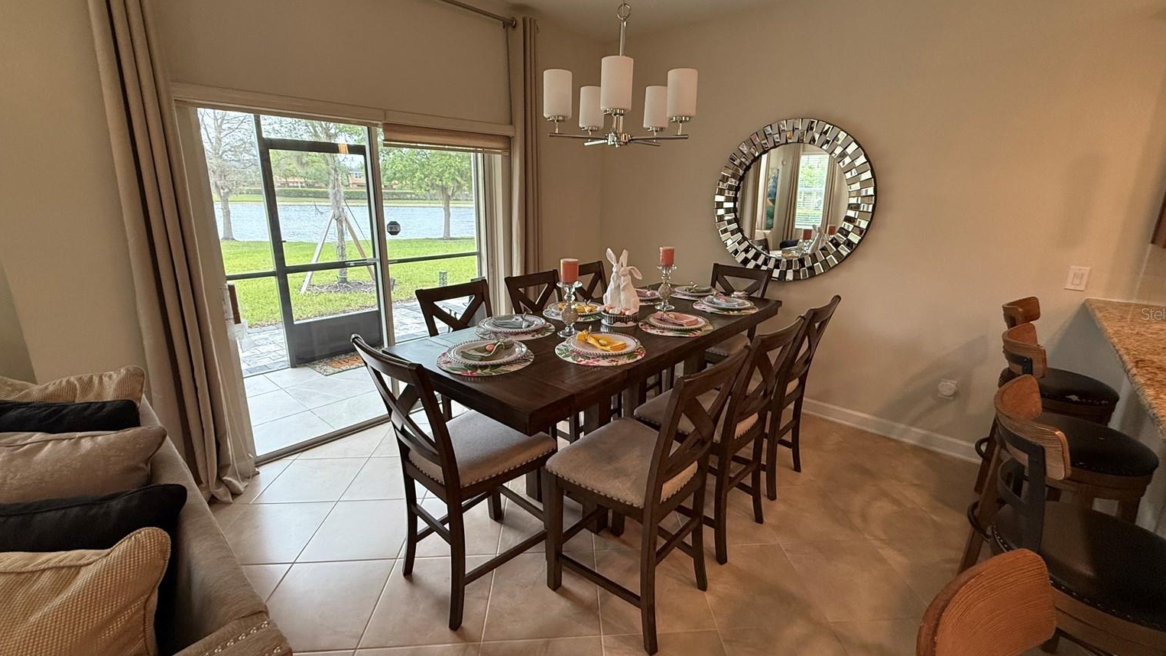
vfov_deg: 67.1
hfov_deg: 99.3
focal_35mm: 16
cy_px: 313
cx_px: 602
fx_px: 495
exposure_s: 1/120
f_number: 2.2
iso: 320
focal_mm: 2.22
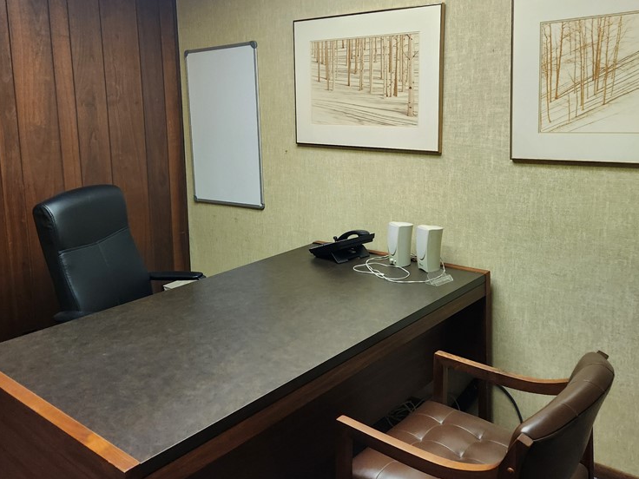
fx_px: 591
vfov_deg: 43.8
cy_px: 180
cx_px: 300
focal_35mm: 32
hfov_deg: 56.8
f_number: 1.8
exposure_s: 1/120
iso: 200
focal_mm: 5.4
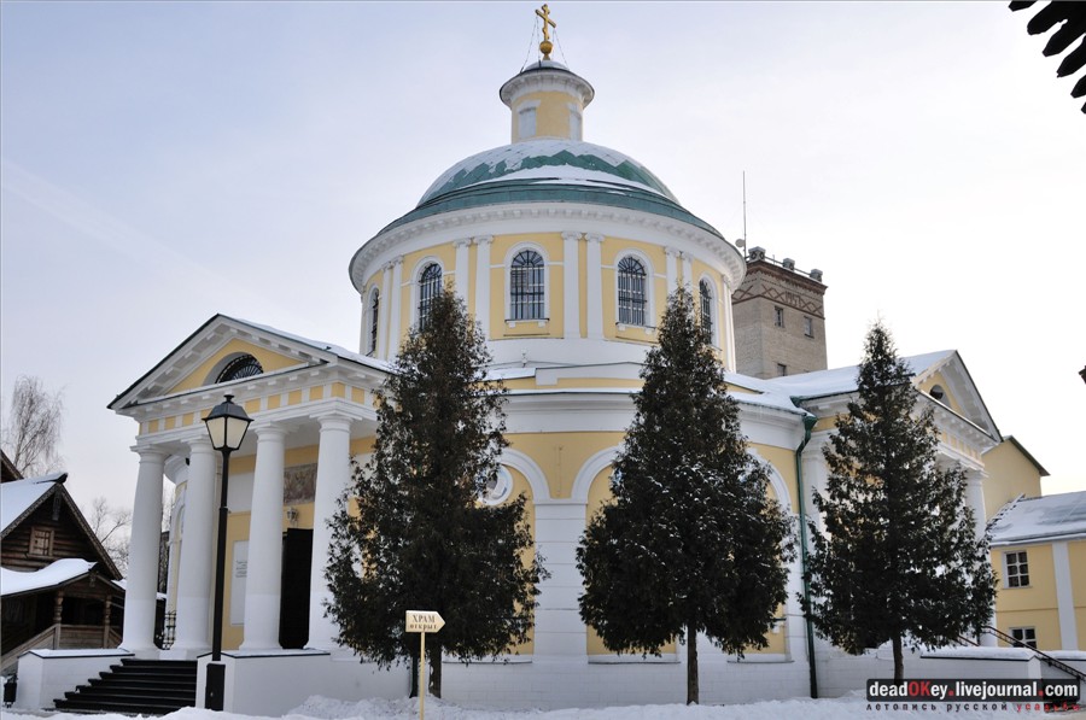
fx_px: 1084
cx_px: 543
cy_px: 360
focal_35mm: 36
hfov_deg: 53.2
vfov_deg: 36.8
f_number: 7.1
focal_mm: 24
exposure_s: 1/500
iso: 250
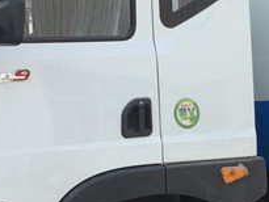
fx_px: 879
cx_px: 253
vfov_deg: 13.0
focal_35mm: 113
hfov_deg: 17.1
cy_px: 182
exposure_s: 1/760
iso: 32
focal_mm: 4.15
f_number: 2.2
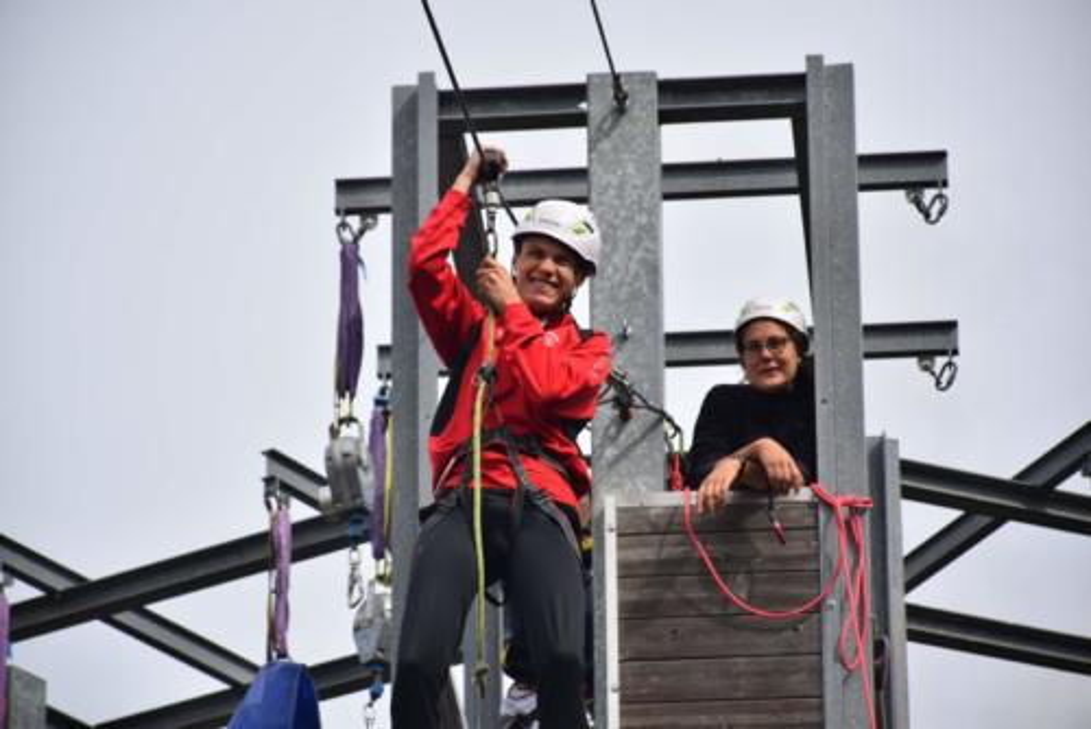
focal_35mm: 210
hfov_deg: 9.8
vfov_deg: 6.6
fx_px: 6368
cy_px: 364
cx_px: 546
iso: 400
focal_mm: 140
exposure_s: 1/1600
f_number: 7.1
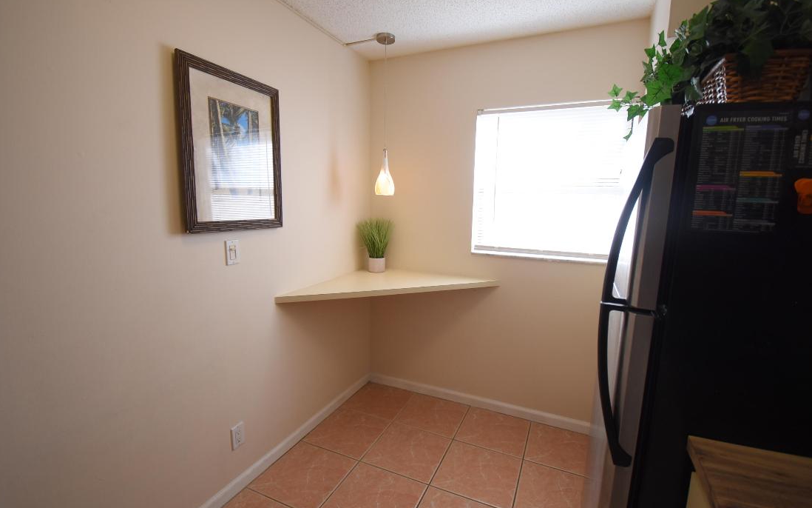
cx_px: 405
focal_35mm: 16
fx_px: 354
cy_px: 253
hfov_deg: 97.8
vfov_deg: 71.2
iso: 400
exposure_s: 1/125
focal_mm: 10
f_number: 5
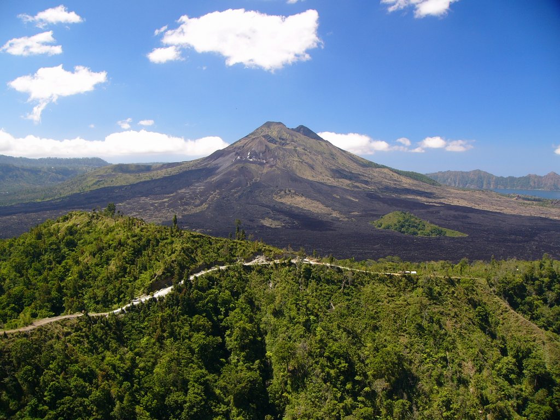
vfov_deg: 39.7
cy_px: 210
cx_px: 280
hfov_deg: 51.4
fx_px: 582
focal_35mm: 36
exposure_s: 1/200
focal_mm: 6
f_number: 3.3
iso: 50
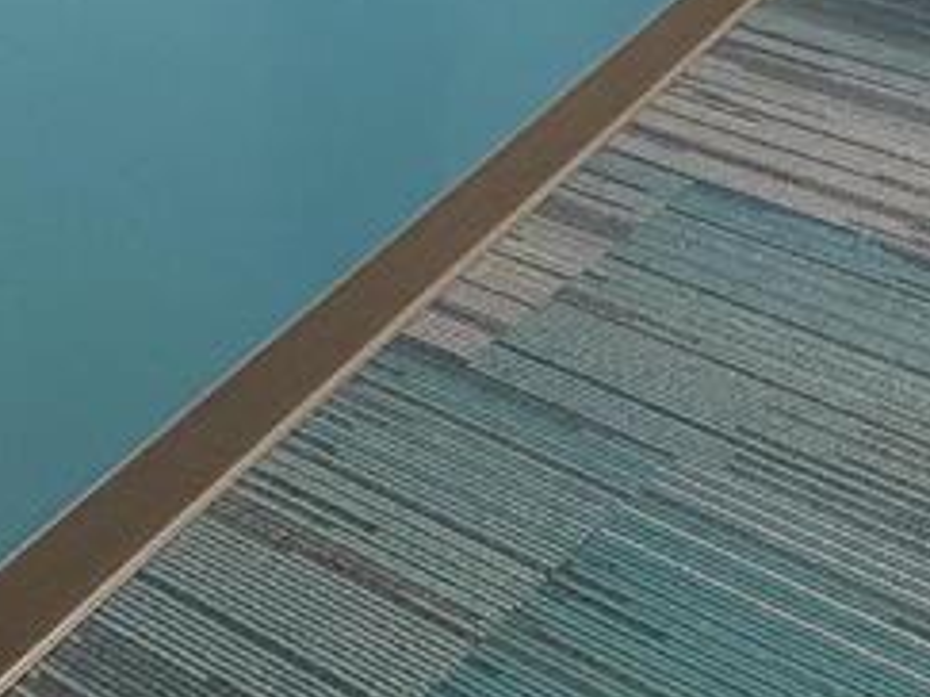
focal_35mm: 59
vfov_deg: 17.6
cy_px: -701
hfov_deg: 23.7
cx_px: 1496
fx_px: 1584
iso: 200
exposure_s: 1/60
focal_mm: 2.22
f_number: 2.2
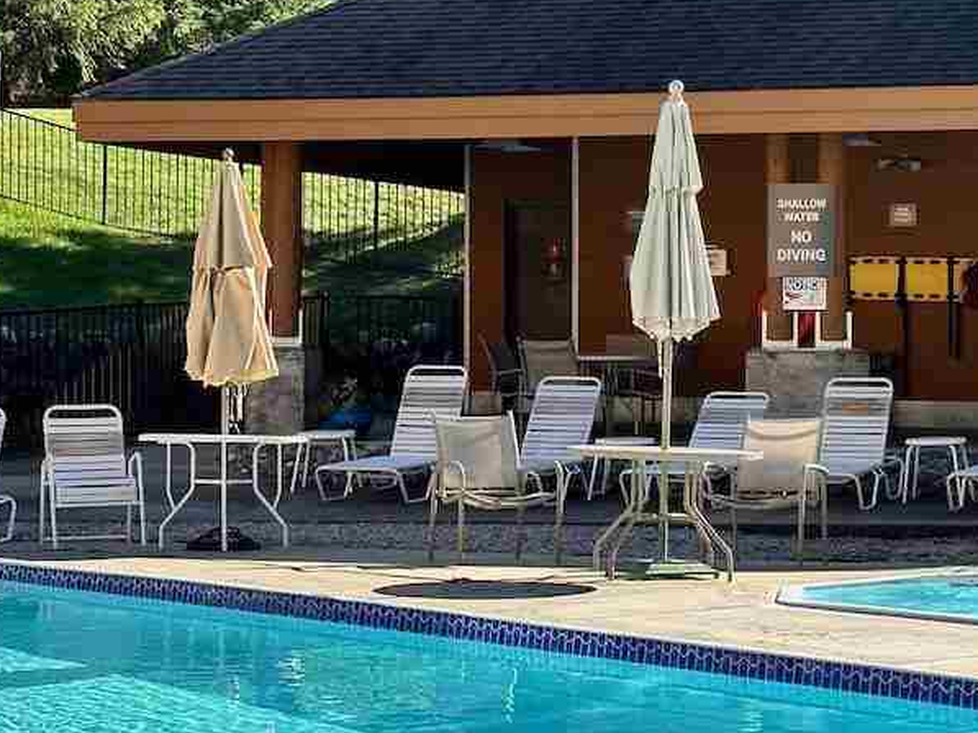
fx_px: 2908
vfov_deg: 14.3
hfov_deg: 18.9
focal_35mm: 103
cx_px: 763
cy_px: 316
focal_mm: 6.86
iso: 64
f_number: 1.78
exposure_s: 1/1751
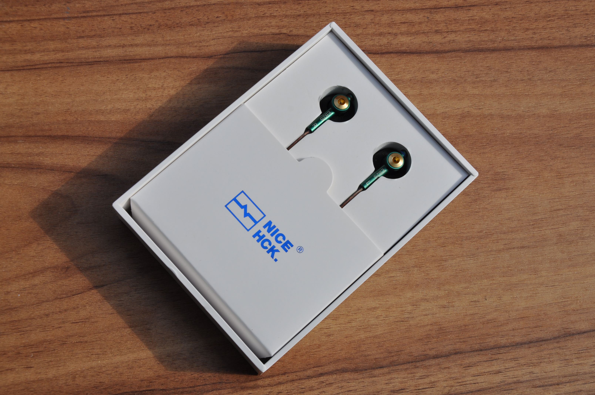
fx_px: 941
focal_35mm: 57
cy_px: 198
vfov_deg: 23.7
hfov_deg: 35.1
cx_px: 298
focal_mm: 38
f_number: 13
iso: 200
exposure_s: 1/160
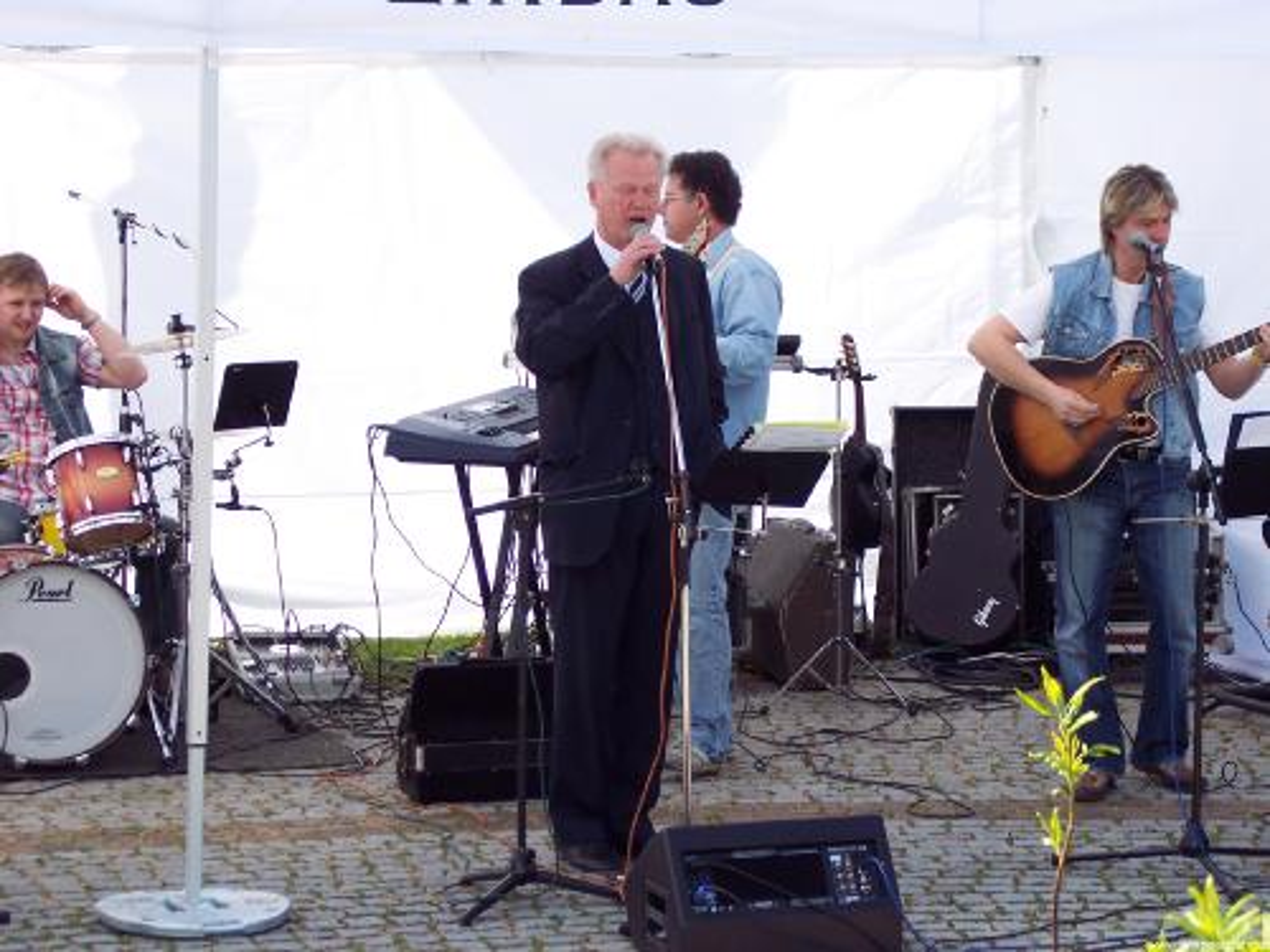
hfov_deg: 16.8
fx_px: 4293
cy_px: 476
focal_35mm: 117
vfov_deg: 12.7
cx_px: 635
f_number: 4.8
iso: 100
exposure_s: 1/180
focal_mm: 24
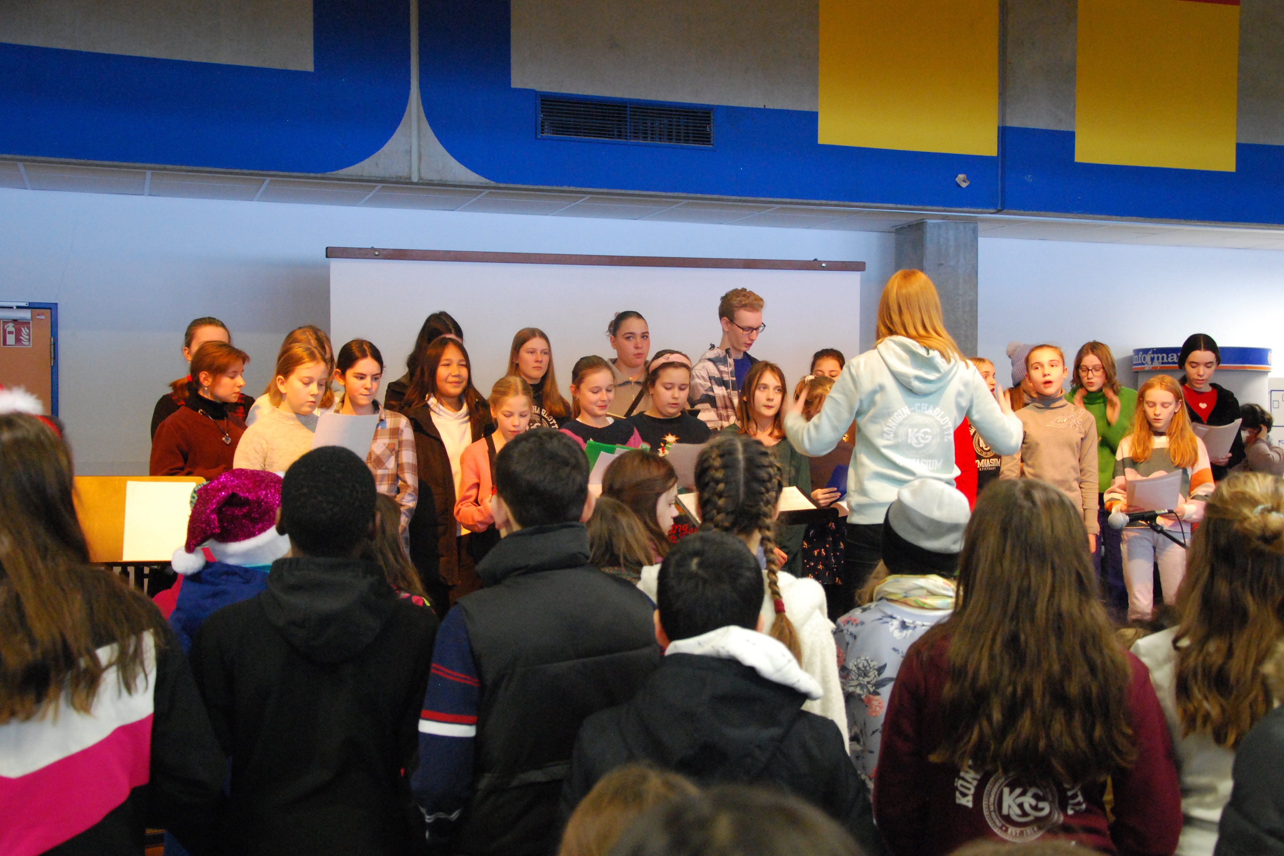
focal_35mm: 43
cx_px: 656
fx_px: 1534
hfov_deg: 45.4
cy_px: 430
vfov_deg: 31.2
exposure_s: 1/25
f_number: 4.2
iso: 1600
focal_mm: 28
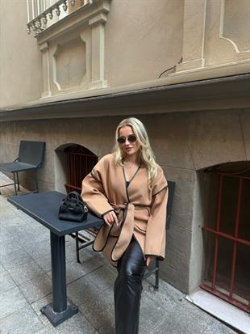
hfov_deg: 56.8
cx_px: 125
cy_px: 167
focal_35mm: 24
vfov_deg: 71.6
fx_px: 231
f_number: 1.78
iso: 200
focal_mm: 6.76
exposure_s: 1/84
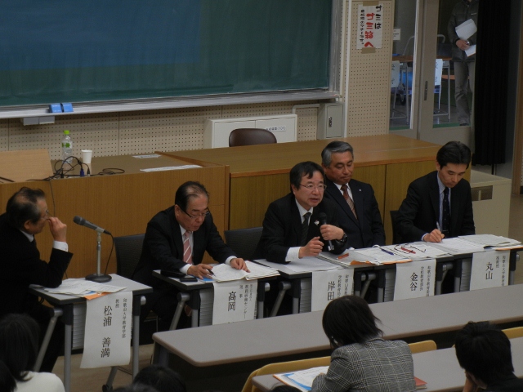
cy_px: 196
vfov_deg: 11.1
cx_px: 262
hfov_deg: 14.8
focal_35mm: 133
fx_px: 2009
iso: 160
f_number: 4.6
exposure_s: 1/41
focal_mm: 24
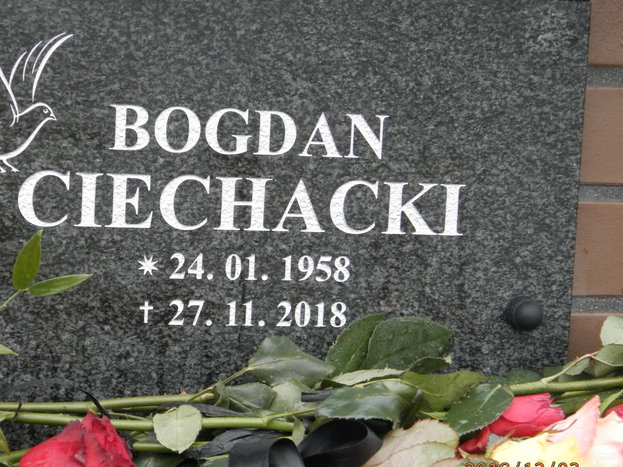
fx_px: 1764
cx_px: 253
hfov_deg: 20.0
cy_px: 251
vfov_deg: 15.1
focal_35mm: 98
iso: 200
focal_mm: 14.6
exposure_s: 1/25
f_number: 4.2
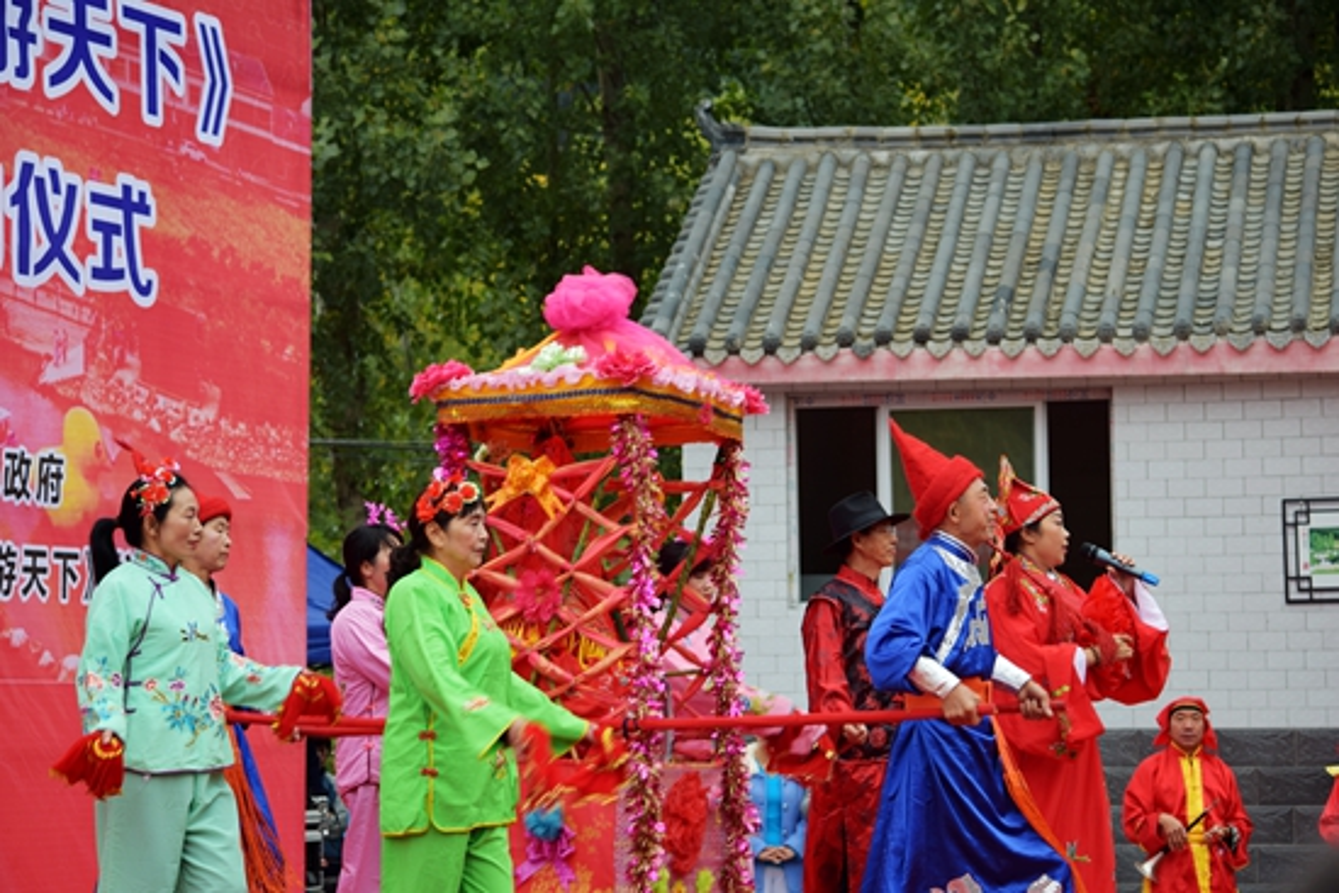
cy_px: 446
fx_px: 4353
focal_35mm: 117
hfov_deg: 17.5
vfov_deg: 11.7
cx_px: 670
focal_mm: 78
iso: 100
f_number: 4.5
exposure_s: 1/100
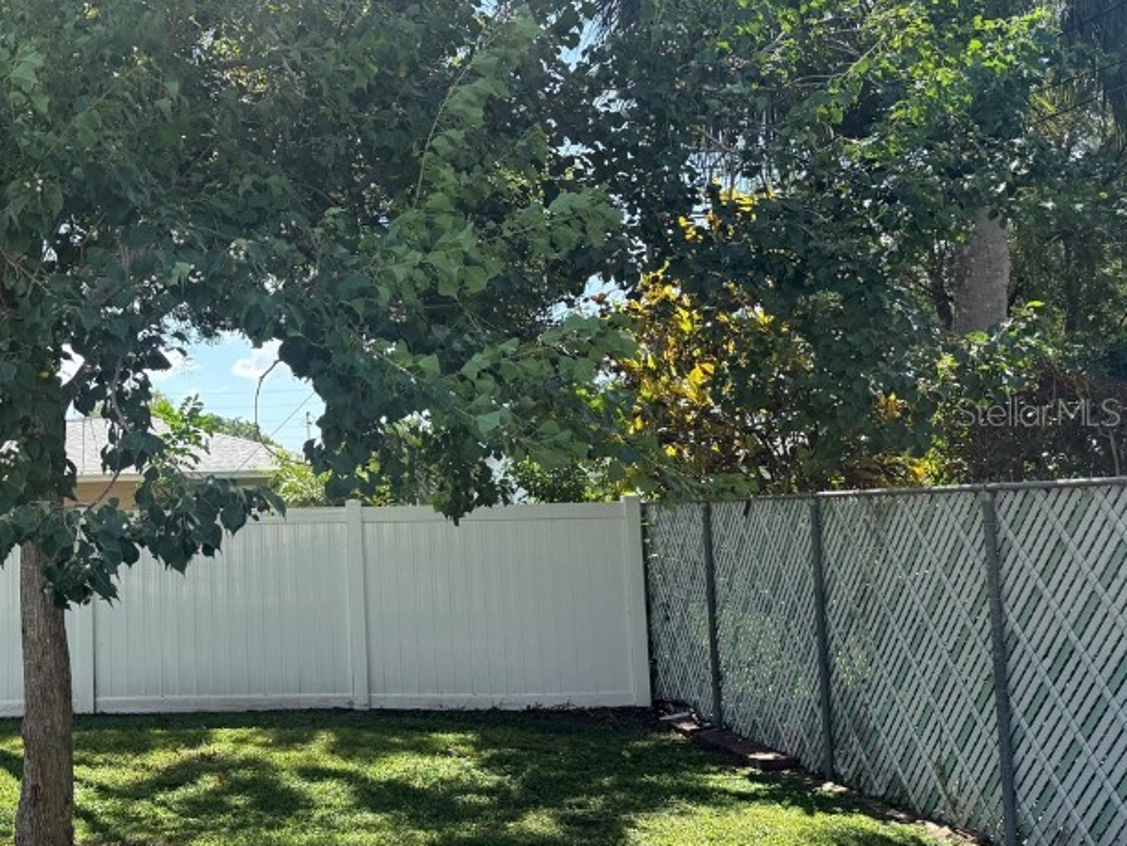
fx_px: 1303
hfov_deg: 44.0
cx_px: 189
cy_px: 411
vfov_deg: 36.0
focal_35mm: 40
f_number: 1.78
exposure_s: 1/1770
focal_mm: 6.76
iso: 100
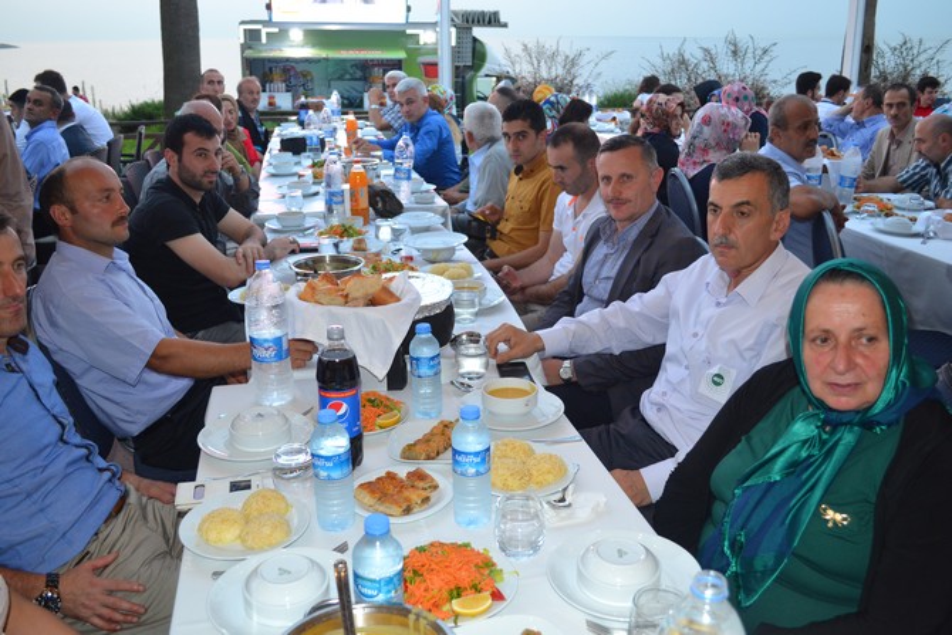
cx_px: 476
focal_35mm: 33
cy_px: 318
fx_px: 873
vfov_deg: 40.0
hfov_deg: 57.2
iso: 800
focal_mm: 22
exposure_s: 1/60
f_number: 3.8
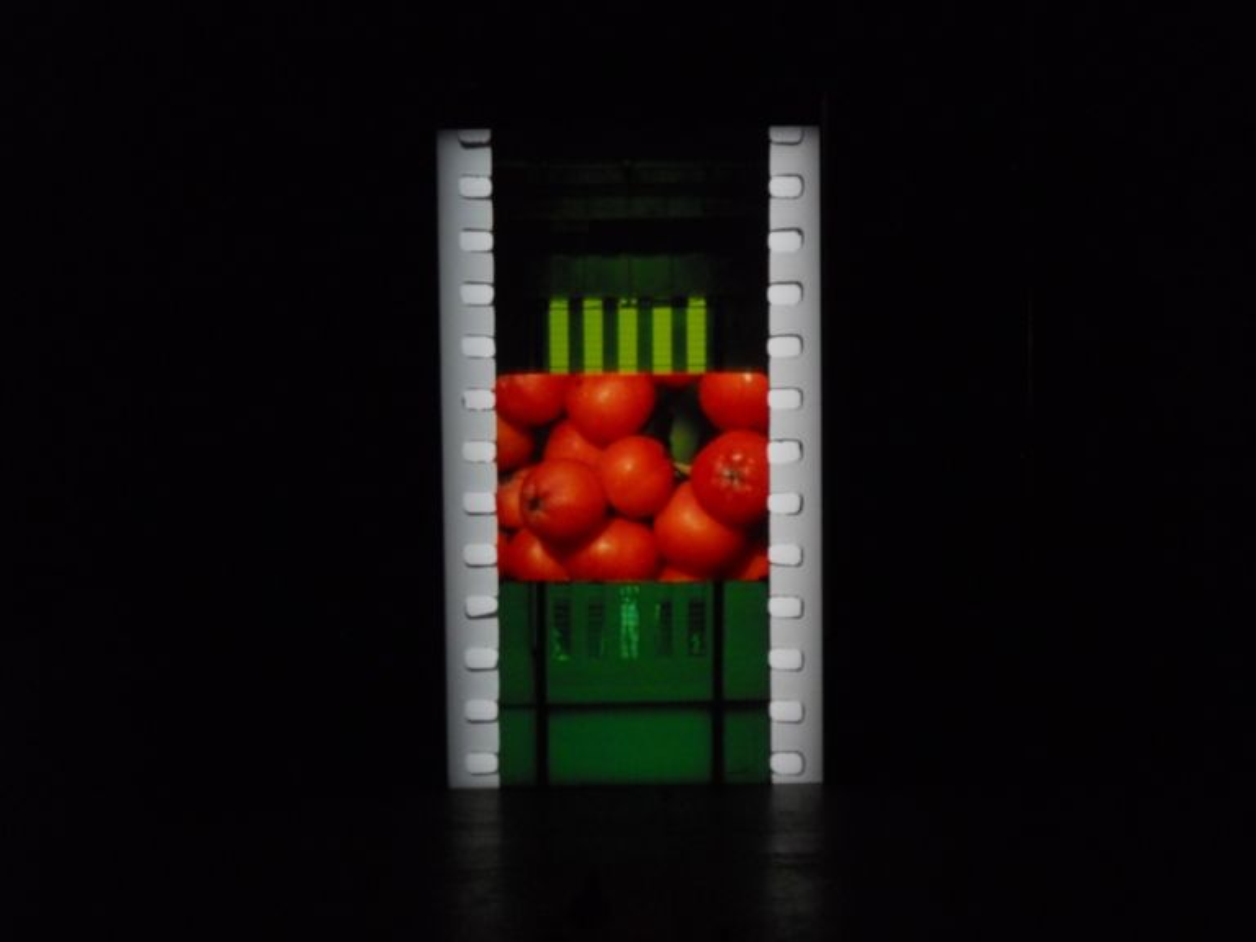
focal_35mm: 54
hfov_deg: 35.5
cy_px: 471
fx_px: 1959
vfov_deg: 27.0
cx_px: 628
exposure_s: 1/13
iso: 400
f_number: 3.7
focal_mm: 9.6
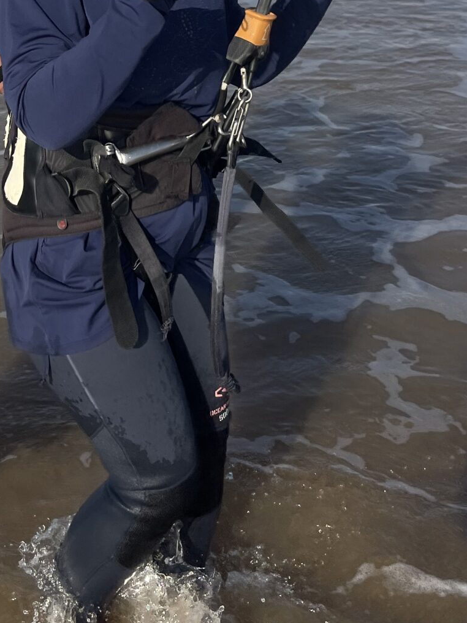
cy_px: 115
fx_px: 1133
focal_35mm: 63
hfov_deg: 22.4
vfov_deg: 29.9
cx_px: 7
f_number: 1.6
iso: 32
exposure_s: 1/6250
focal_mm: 5.1
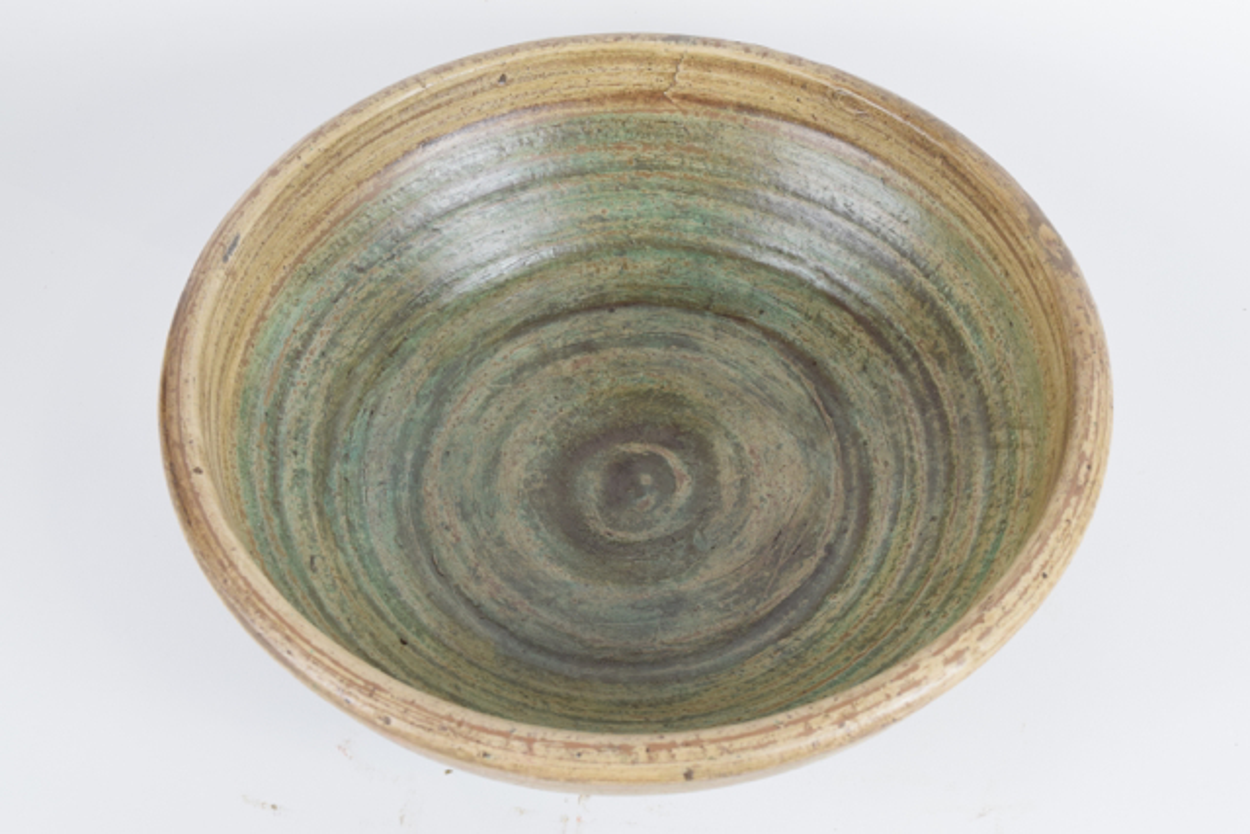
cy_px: 417
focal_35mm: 48
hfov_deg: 41.1
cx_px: 625
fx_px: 1667
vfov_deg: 28.1
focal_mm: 32
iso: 800
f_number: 8
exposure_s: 1/125
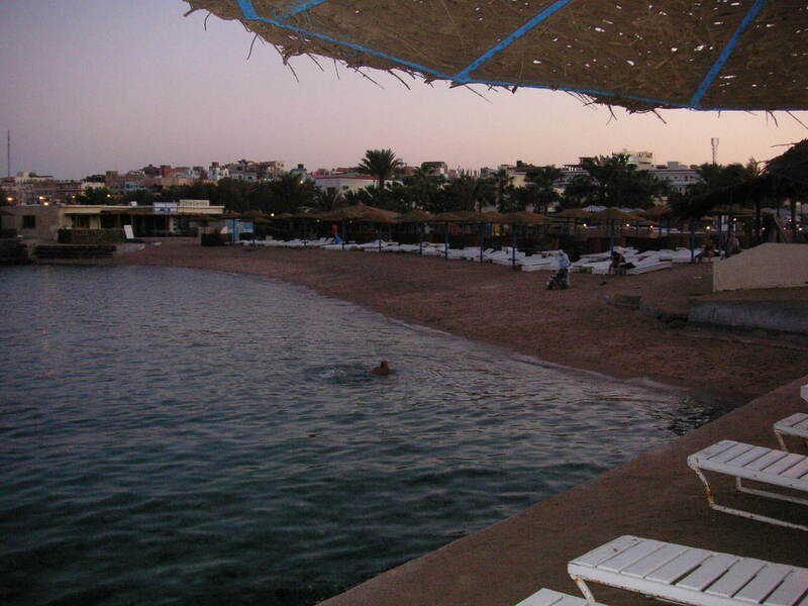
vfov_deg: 38.7
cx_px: 404
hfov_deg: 50.1
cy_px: 303
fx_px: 864
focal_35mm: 37
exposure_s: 1/45
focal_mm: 6.1
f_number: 2.8
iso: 160
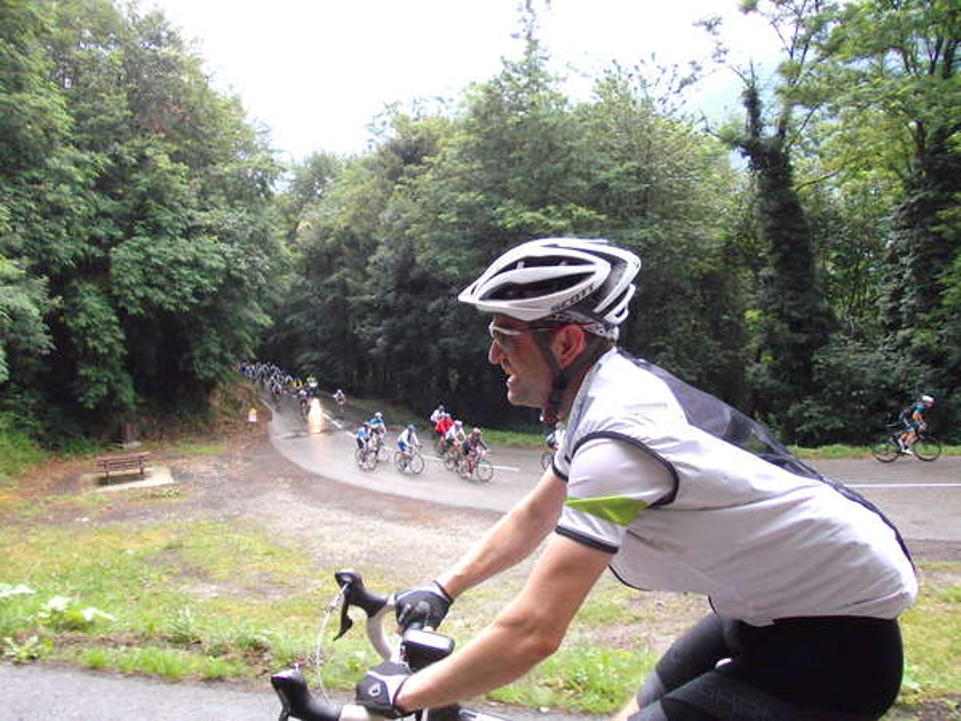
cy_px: 360
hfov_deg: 63.4
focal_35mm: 28
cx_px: 480
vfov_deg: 49.7
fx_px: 777
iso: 110
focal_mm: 4
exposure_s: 1/250
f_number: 2.7
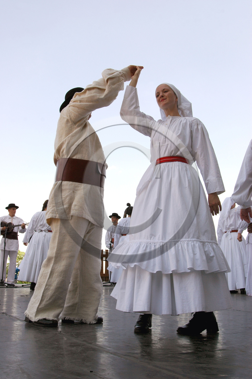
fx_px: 347
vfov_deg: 57.3
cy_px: 190
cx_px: 126
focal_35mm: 33
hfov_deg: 39.9
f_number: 7.1
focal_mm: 22
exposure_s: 1/200
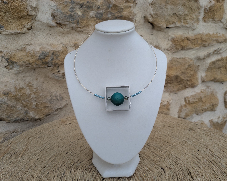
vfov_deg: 50.0
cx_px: 111
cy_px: 93
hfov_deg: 60.4
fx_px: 195
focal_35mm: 29
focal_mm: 4.38
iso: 86
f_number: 1.73
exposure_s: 1/99.9
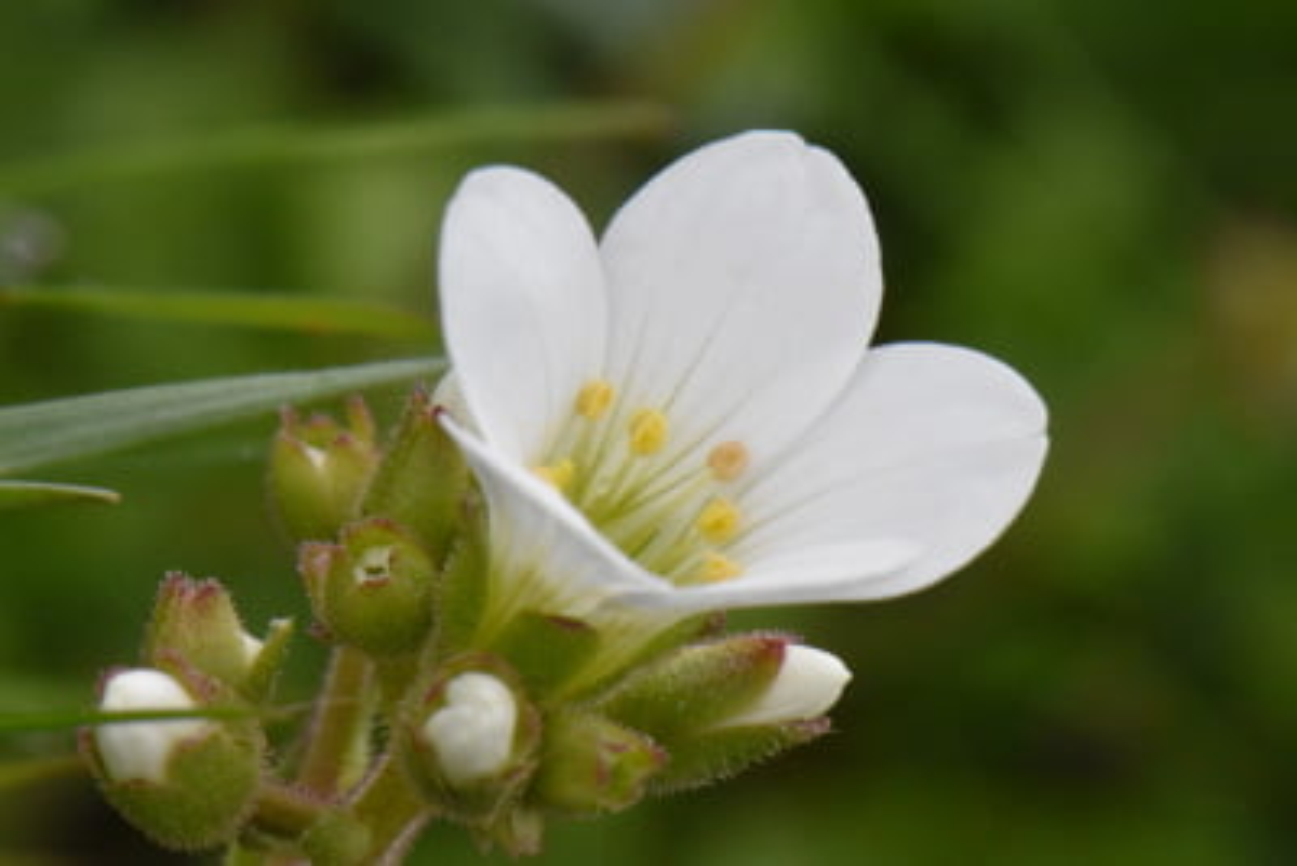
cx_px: 648
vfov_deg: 10.8
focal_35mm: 128
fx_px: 4595
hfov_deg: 16.1
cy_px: 433
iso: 2000
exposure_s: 1/160
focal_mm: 85
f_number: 25
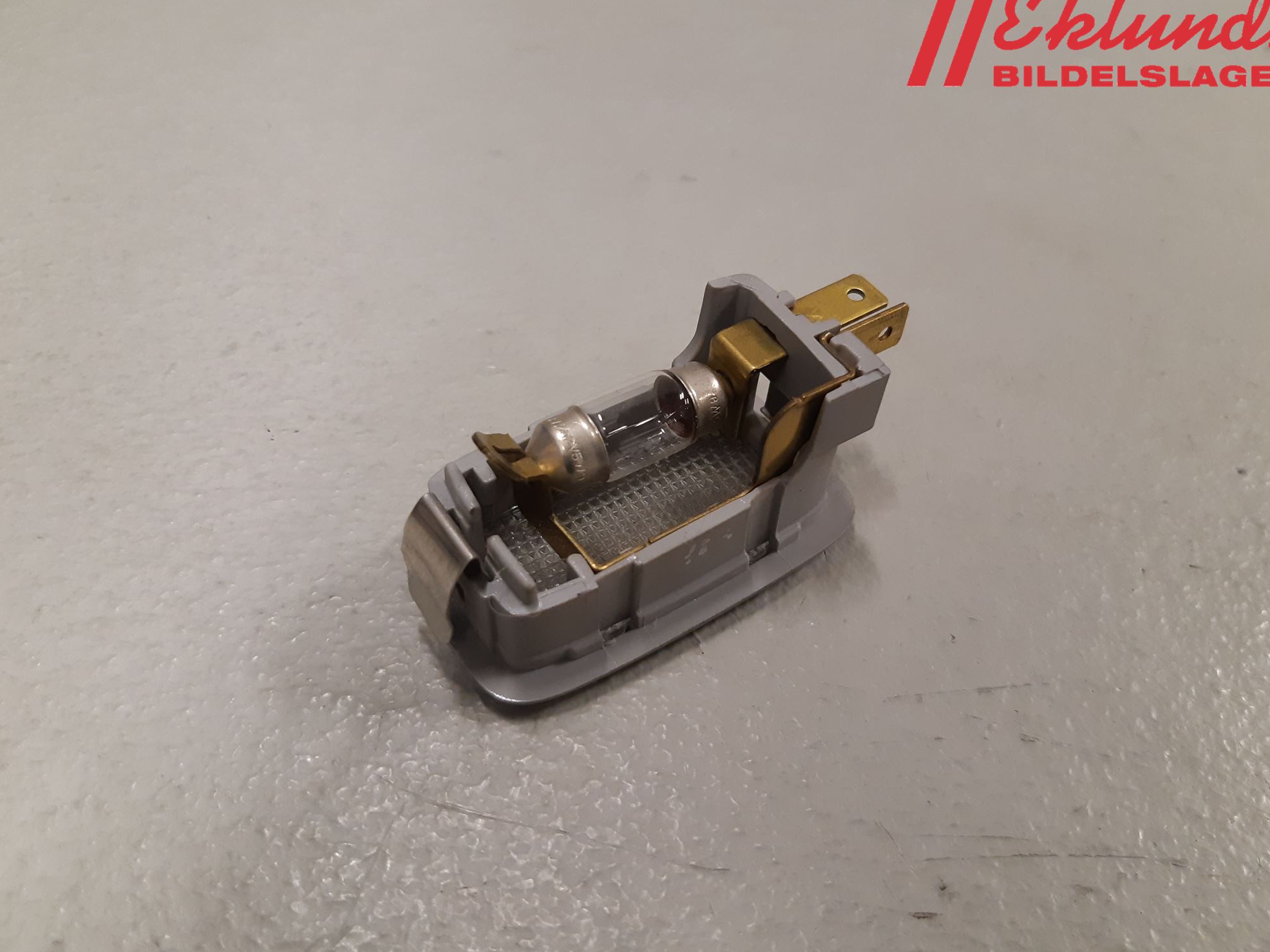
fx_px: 991
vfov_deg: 51.4
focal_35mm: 27
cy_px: 472
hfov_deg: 65.3
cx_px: 643
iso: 200
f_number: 1.7
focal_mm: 3.93
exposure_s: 1/50
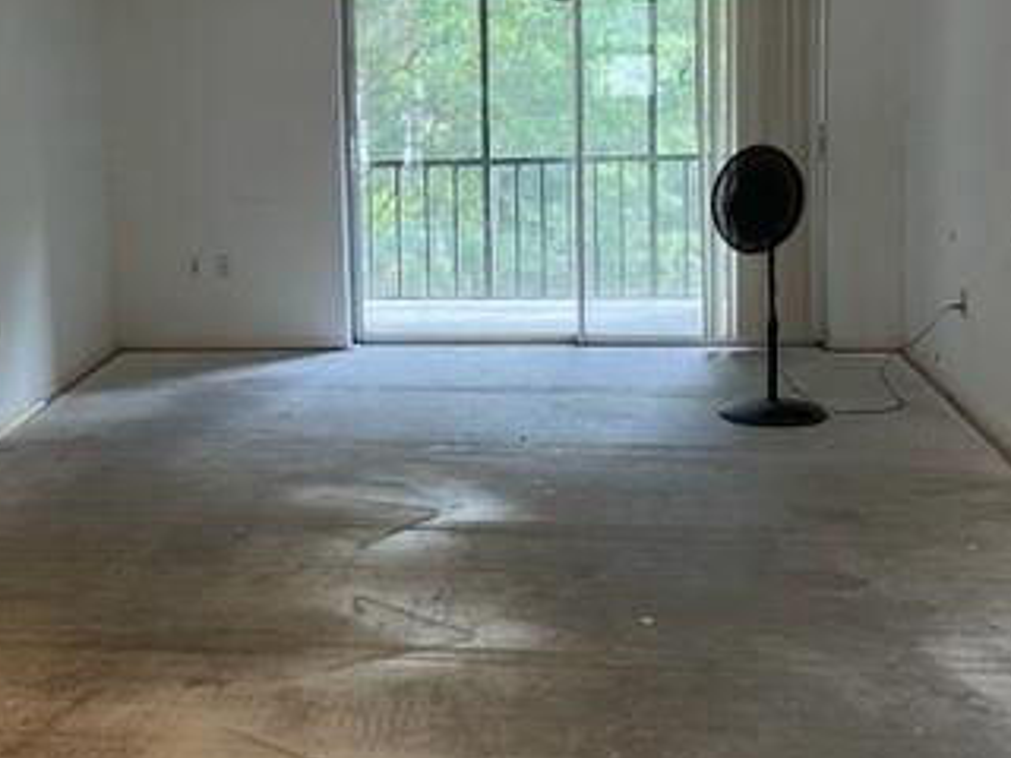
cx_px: 303
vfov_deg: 27.8
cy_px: 221
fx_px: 1519
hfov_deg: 36.3
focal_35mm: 52
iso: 100
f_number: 1.6
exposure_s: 1/60
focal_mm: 5.1
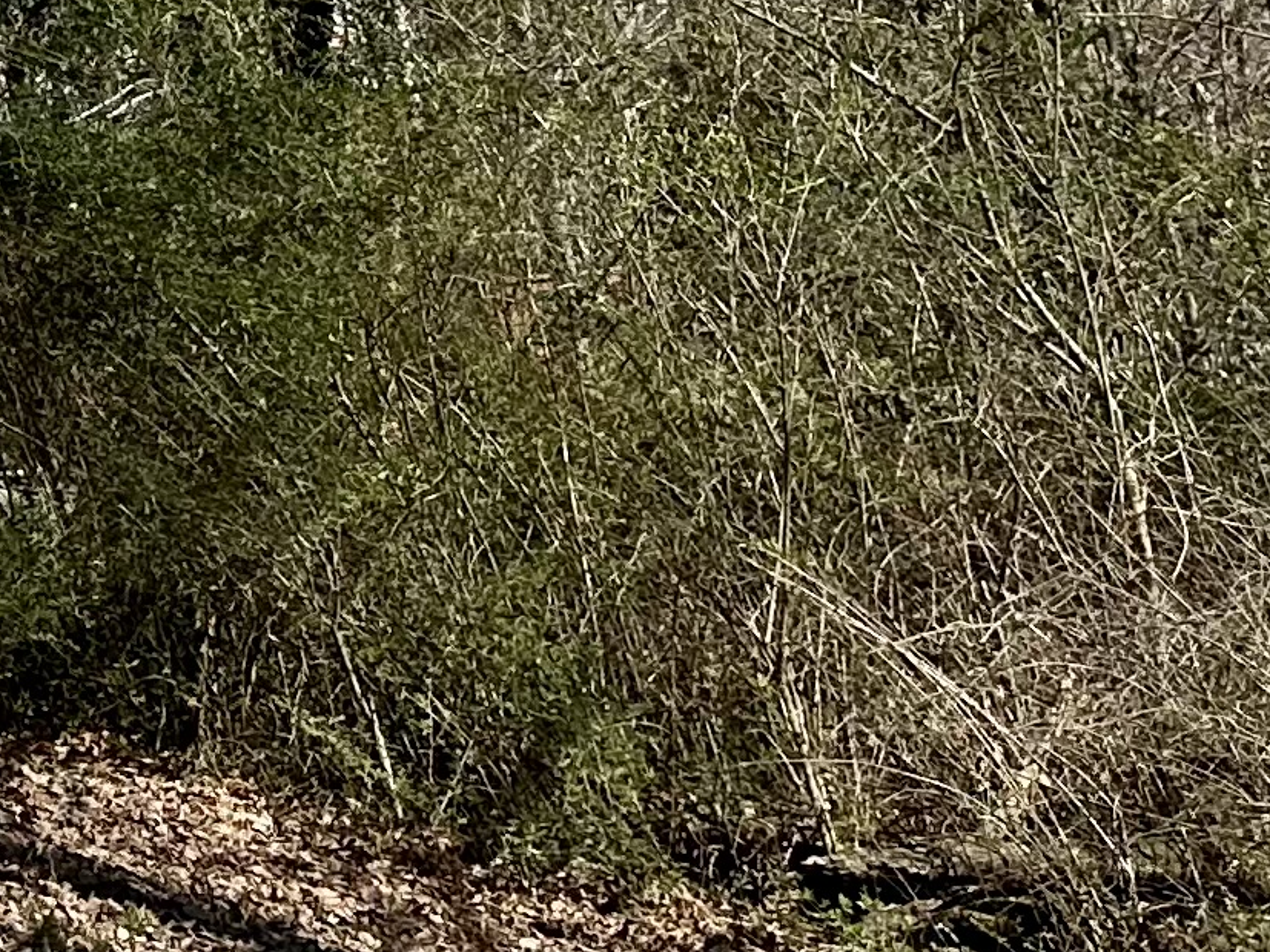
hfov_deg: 14.1
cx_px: -1270
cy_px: -648
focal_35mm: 117
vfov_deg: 11.9
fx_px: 4292
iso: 80
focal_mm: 6.86
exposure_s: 1/2882
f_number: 1.78
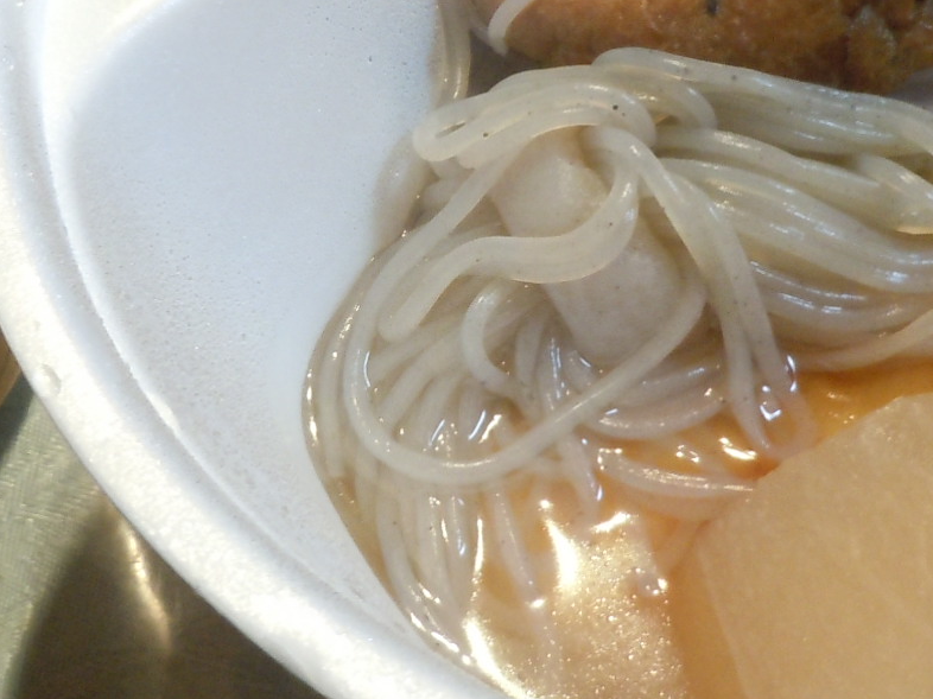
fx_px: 1967
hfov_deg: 26.7
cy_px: 217
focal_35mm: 73
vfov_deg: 20.1
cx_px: 430
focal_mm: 5
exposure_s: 1/20
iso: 400
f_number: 3.7
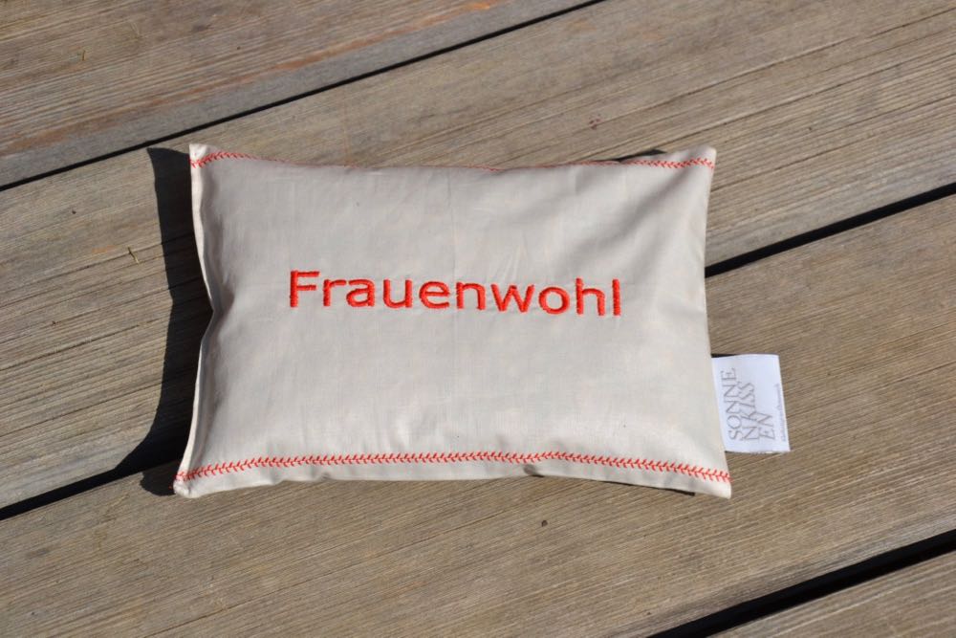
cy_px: 319
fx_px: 2789
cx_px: 478
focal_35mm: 105
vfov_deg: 13.0
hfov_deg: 19.5
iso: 100
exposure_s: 1/400
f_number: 10
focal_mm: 70
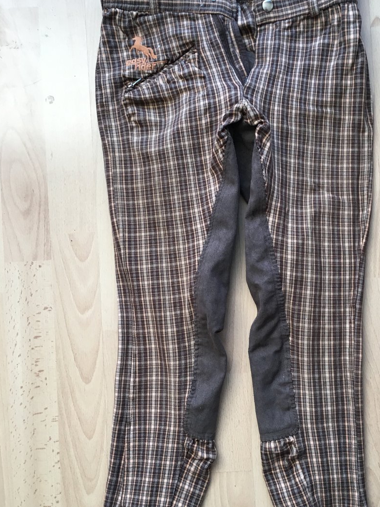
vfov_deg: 50.1
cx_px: 237
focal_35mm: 37
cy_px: 277
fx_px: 541
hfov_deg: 38.4
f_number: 2.2
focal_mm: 4.15
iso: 50
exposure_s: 1/33
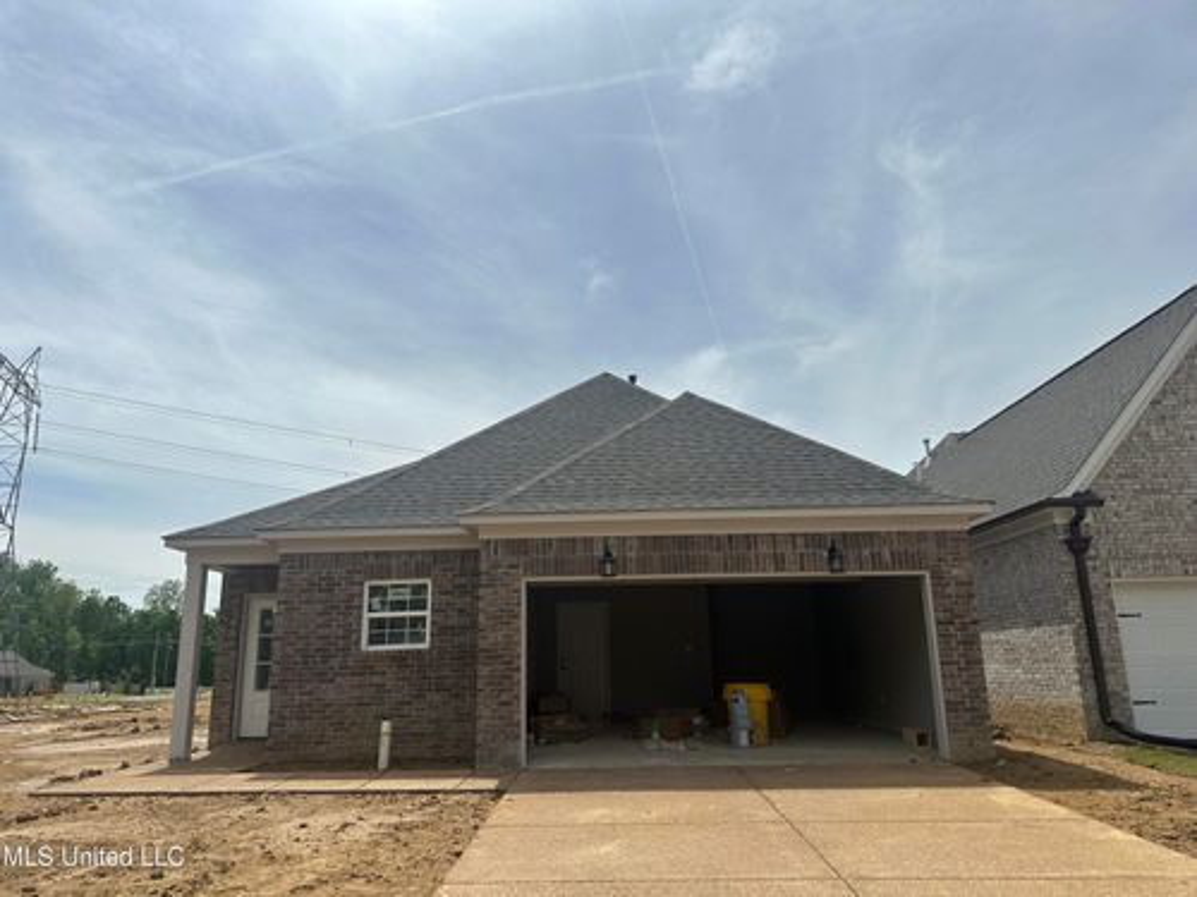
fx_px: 830
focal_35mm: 24
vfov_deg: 56.8
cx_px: 598
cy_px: 448
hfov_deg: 71.6
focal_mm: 6.86
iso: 80
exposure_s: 1/13699
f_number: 1.78
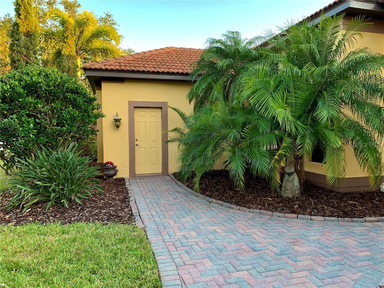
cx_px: 192
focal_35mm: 26
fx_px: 288
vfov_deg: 53.1
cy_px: 144
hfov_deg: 67.3
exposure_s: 1/121
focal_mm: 4.25
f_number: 1.8
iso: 50
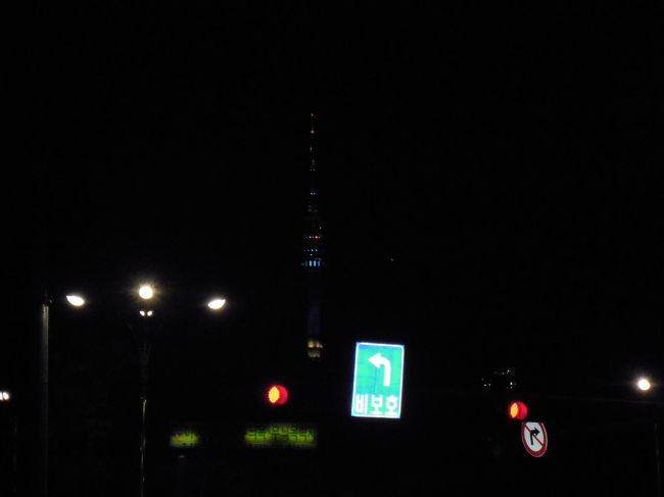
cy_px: 248
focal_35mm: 140
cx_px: 332
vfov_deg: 10.6
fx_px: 2684
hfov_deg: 14.1
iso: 800
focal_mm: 25
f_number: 6.6
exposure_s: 1/60
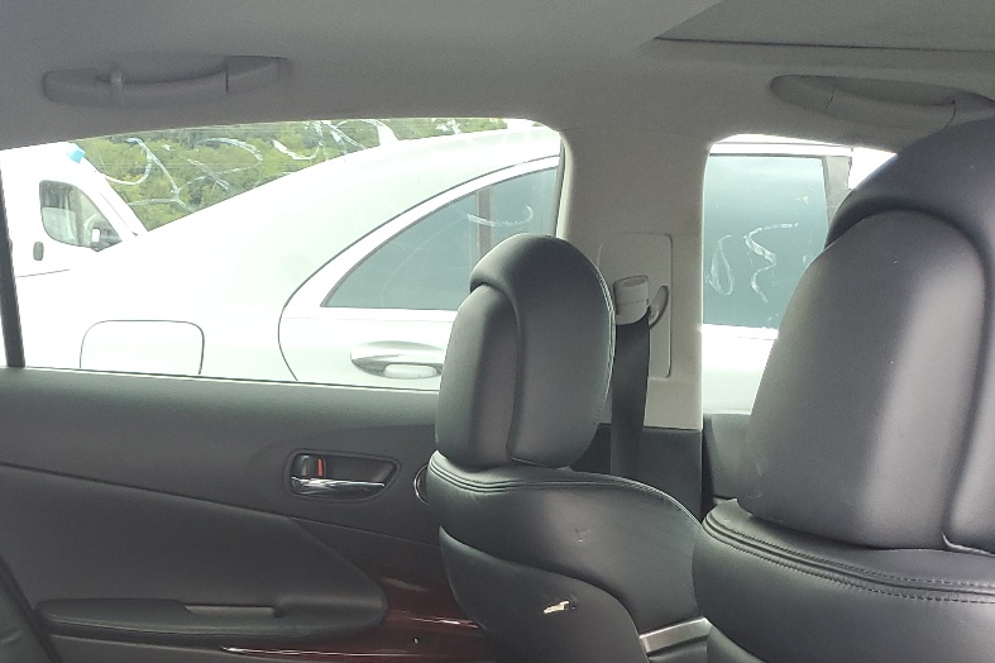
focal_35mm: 55
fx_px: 1519
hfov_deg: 35.2
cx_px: 209
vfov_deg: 23.0
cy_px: 741
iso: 56
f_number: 1.5
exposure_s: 1/120
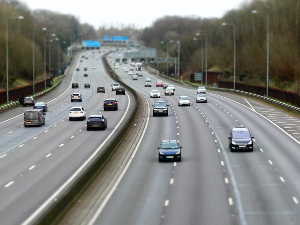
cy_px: 117
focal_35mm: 110
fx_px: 953
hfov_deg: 17.9
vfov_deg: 13.5
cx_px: 141
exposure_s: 1/160
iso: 100
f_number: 4
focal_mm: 18.3
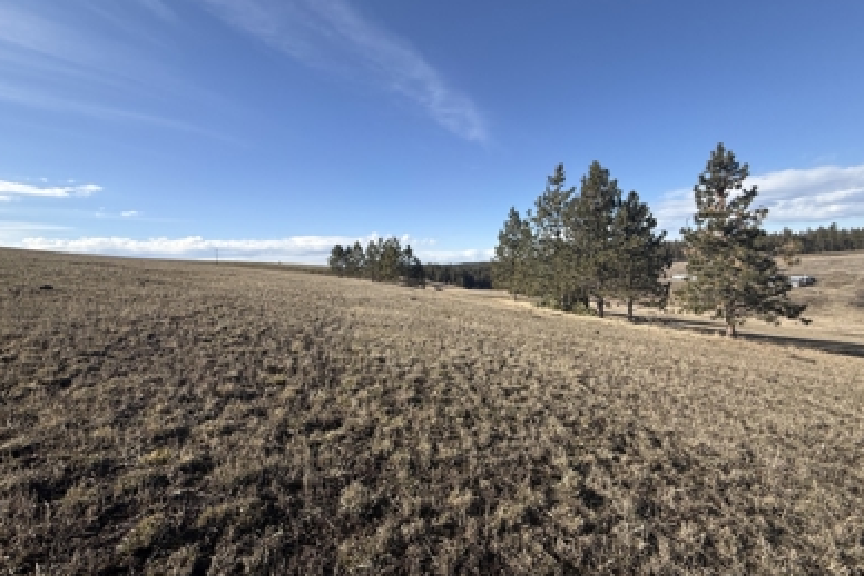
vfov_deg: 77.3
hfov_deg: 100.4
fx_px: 360
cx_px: 439
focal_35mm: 15
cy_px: 267
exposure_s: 1/1745
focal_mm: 2.22
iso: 50
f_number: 2.2
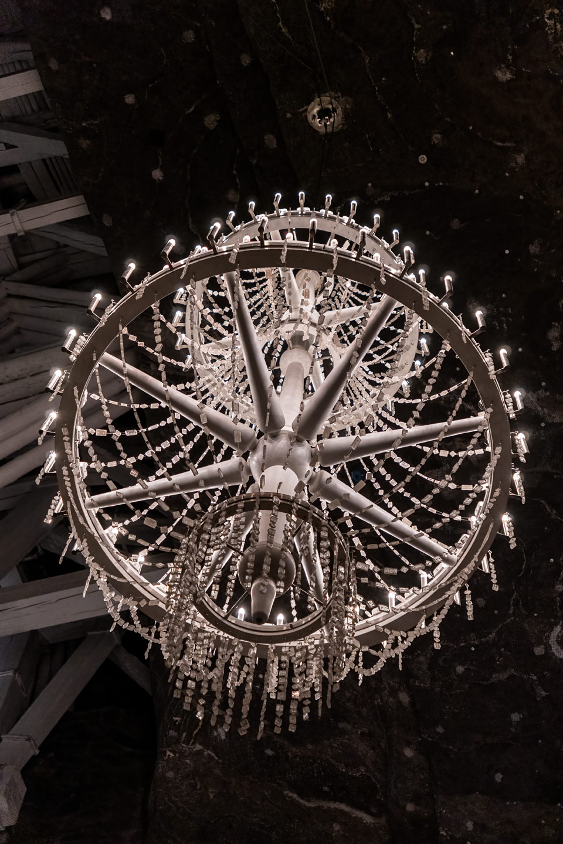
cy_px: 422
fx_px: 1249
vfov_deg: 37.4
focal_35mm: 53
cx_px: 282
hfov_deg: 25.4
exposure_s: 1/125
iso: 1000
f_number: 2.8
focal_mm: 35.5
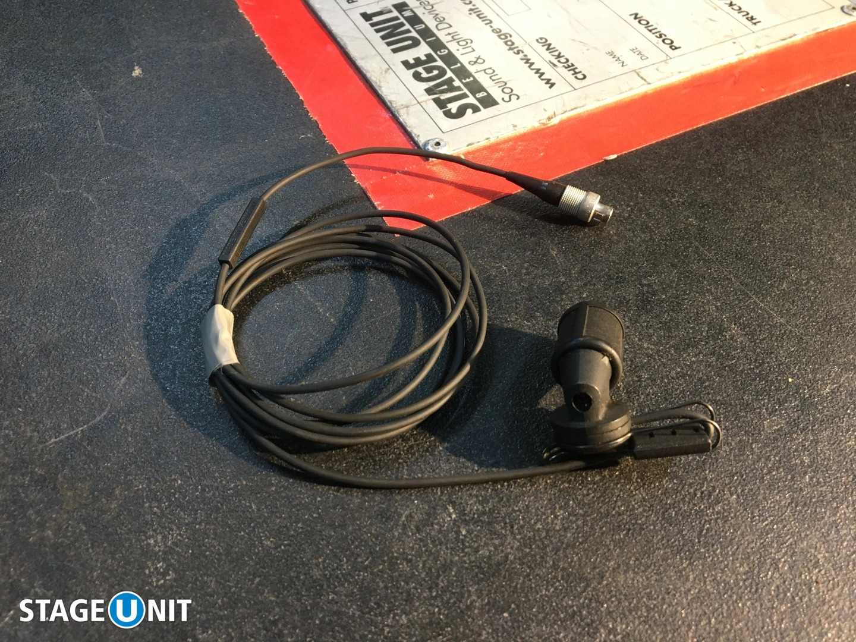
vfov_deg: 48.2
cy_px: 321
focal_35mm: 29
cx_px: 428
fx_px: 717
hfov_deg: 61.7
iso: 125
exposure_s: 1/33
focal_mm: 4.15
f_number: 2.2
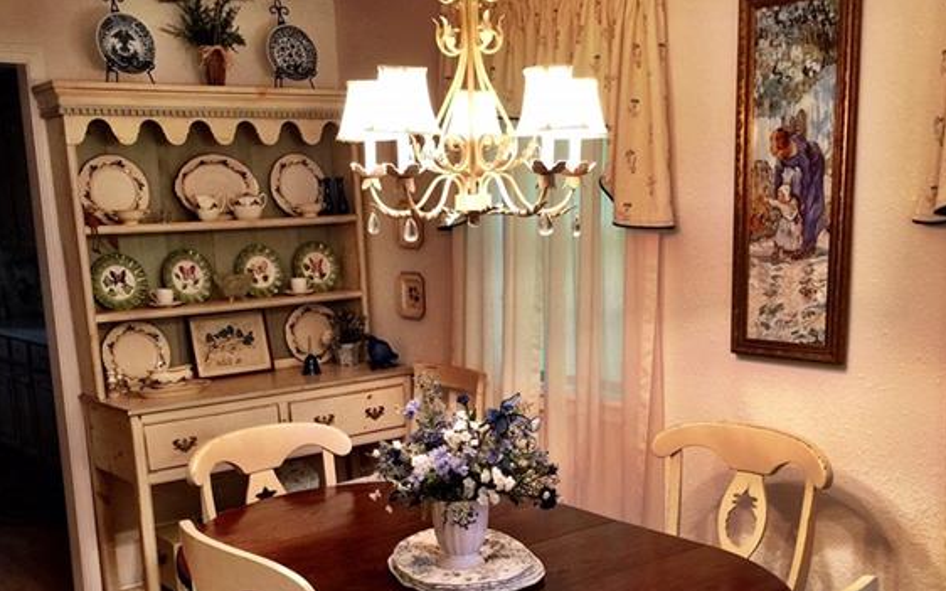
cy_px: 456
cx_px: 468
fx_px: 1083
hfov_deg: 47.2
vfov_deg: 29.9
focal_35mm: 42
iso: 64
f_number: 2.2
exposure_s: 1/15
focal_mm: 4.15
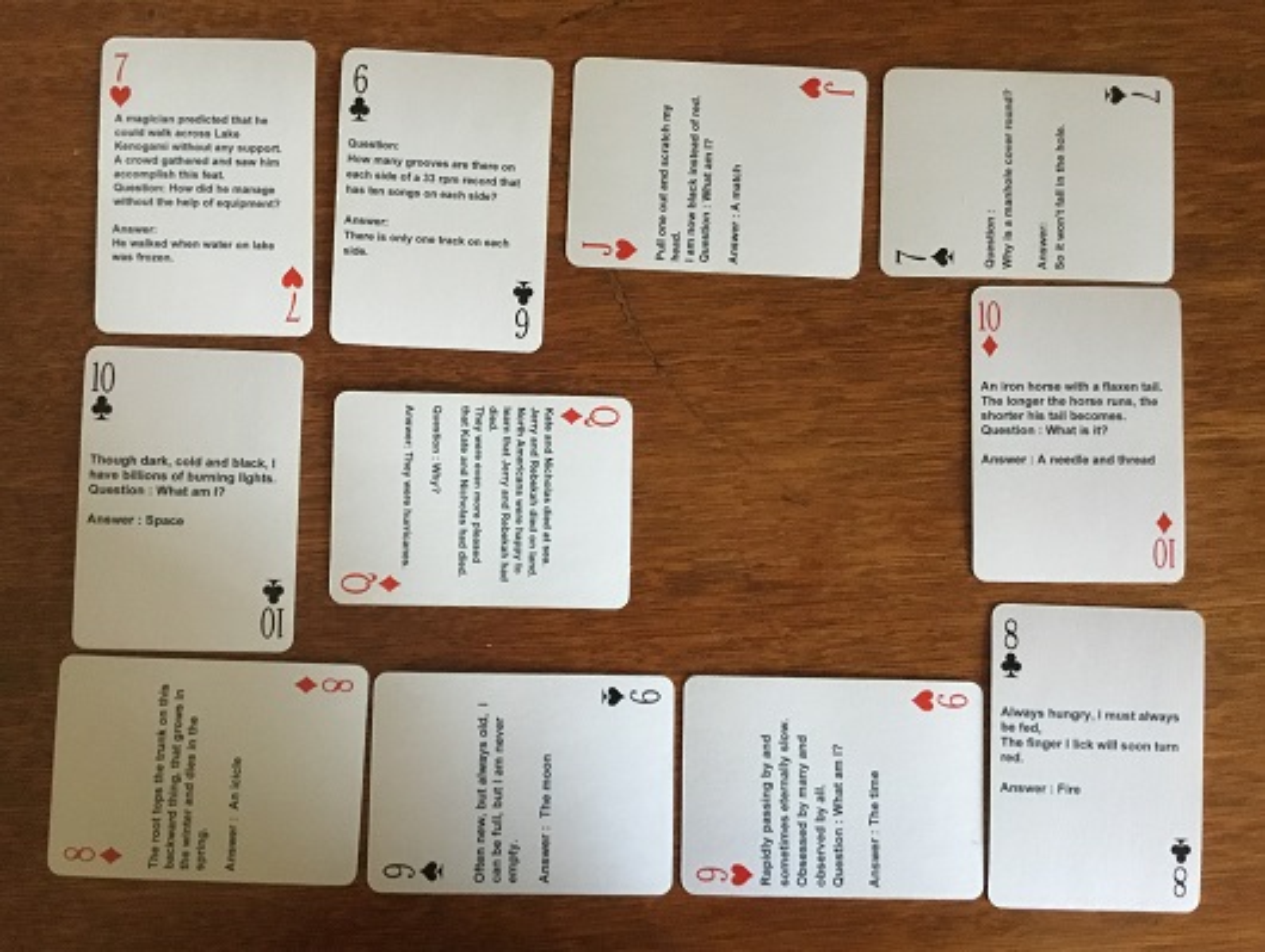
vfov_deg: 45.5
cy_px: 476
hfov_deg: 58.3
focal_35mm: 31
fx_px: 1134
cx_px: 632
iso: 500
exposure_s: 1/15
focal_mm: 3.3
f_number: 2.4
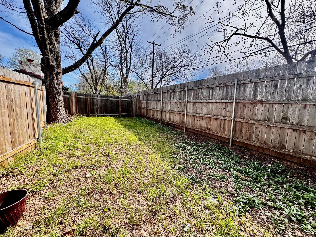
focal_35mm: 14
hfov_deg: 102.1
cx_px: 158
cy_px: 118
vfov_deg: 85.7
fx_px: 128
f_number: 2.2
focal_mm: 2.22
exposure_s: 1/582
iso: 40
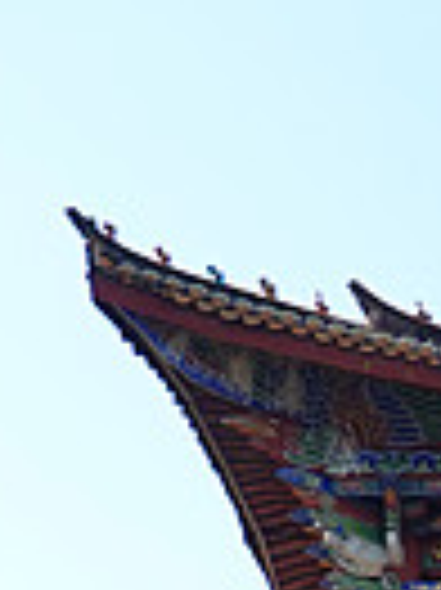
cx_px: 1156
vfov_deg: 7.9
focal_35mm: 246
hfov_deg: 5.7
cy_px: 890
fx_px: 4185
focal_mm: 15.59
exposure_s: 1/500
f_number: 4
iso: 125
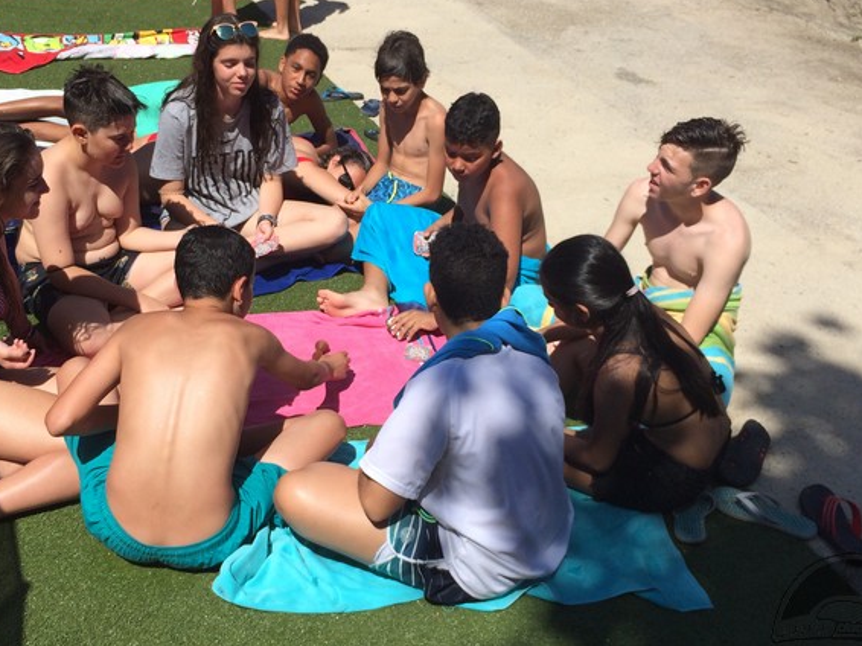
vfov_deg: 35.1
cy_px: 326
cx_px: 393
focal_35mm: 41
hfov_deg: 45.7
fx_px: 1021
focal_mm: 4.15
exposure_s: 1/2933
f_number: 2.2
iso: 32
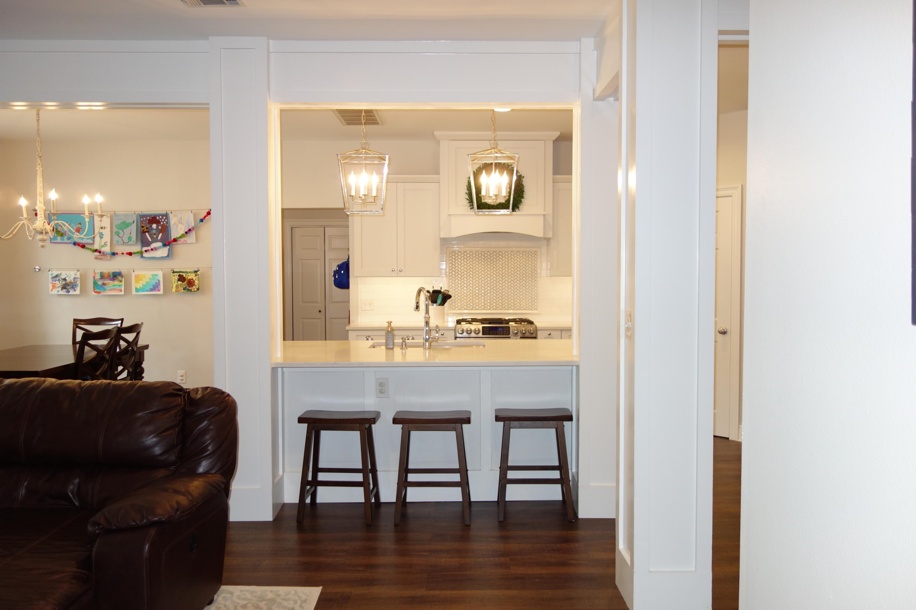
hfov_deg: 65.5
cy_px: 305
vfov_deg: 46.4
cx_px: 458
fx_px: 712
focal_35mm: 28
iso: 125
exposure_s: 1/80
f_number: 1.8
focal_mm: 10.4
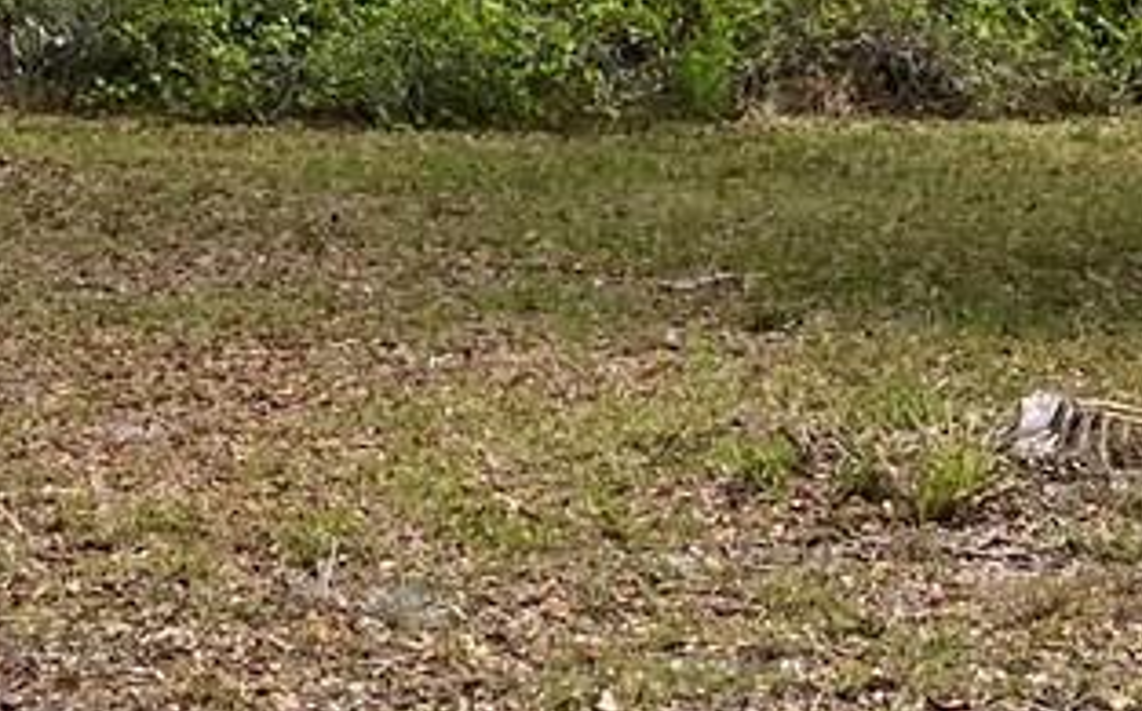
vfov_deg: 9.0
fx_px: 4384
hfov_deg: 14.3
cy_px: -478
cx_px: -277
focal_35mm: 141
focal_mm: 5.1
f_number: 1.6
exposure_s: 1/1422
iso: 50
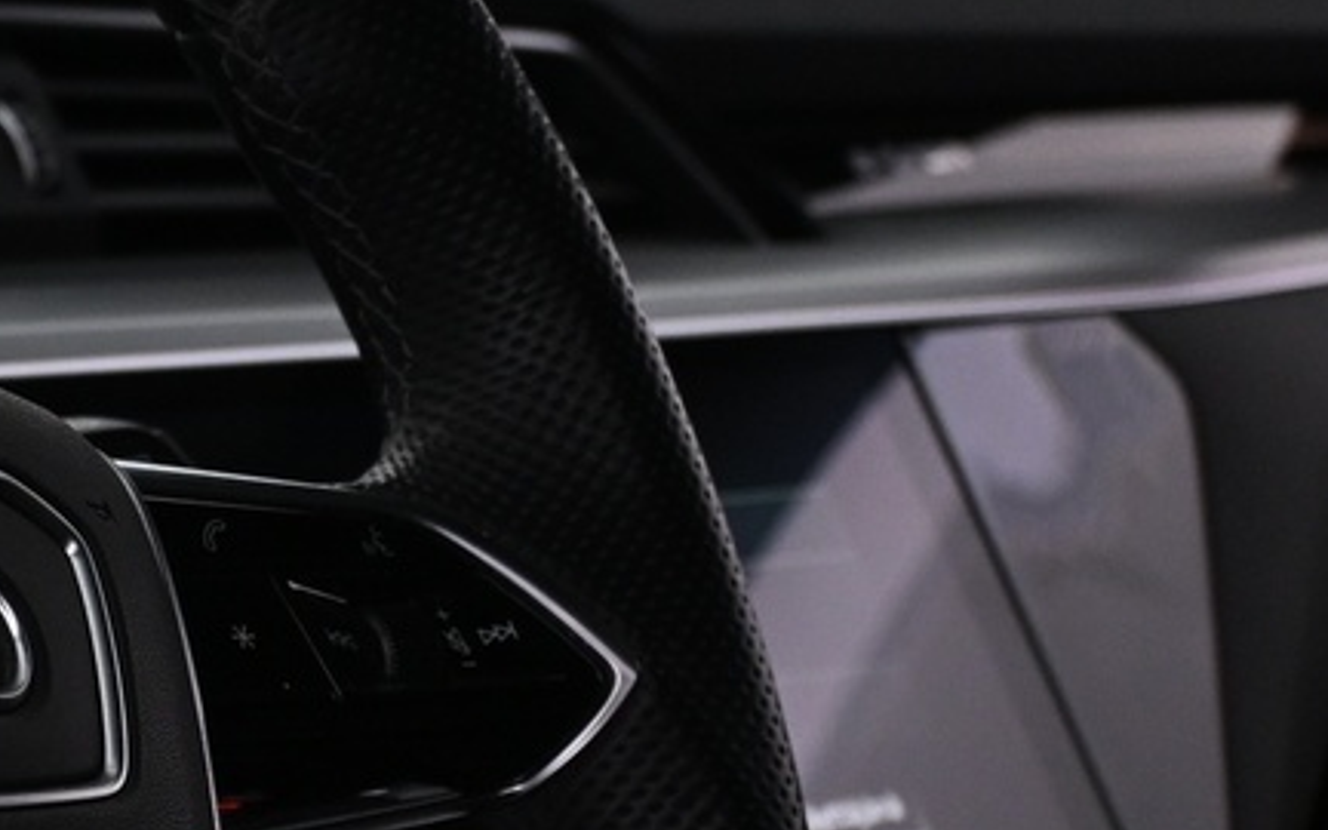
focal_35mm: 129
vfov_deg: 10.1
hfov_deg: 15.1
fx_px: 4664
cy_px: 707
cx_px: -618
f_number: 4
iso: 800
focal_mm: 22.5
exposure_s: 1/40
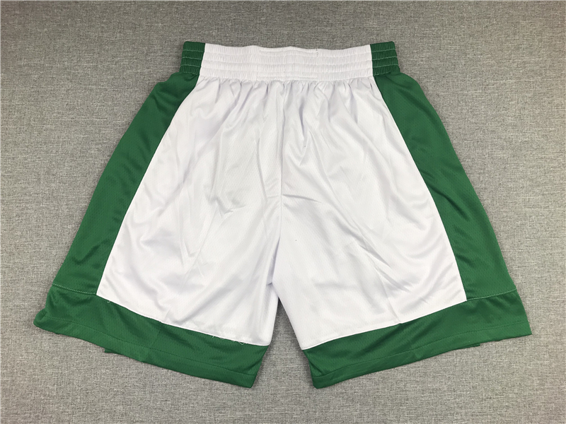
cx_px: 283
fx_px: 458
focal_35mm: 28
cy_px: 212
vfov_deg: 49.7
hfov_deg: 63.4
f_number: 1.8
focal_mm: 3.99
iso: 32
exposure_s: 1/100
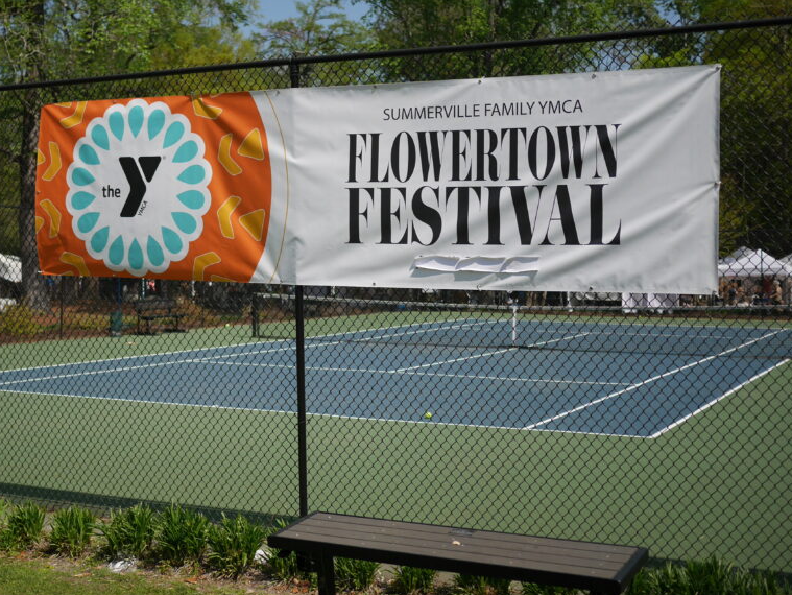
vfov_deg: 27.0
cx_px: 288
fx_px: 1236
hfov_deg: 35.3
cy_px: 250
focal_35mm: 54
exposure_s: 1/13000
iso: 200
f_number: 1.8
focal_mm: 20
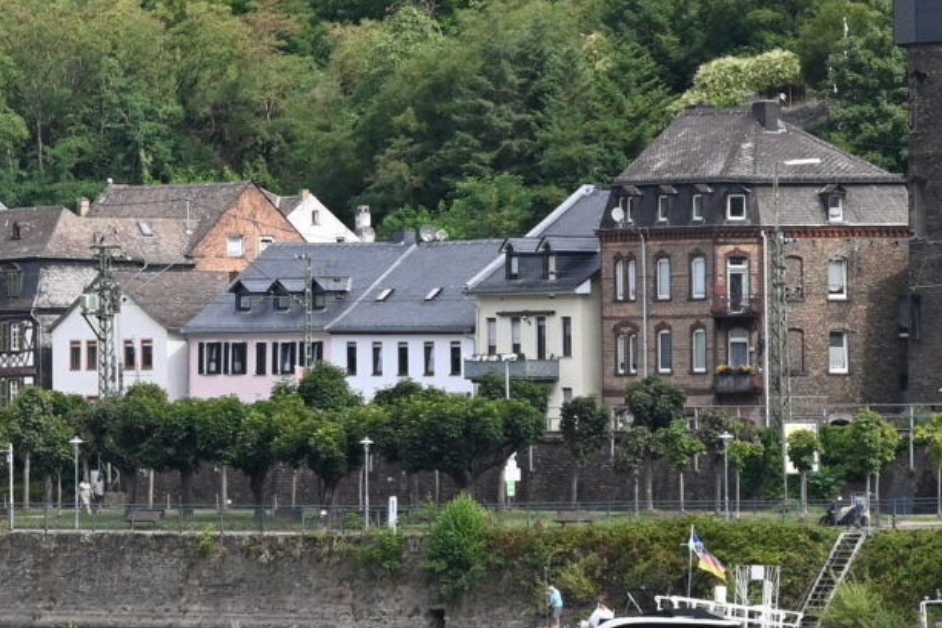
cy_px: -191
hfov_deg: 4.8
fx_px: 11044
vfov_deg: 3.3
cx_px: -907
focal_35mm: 422
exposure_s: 1/800
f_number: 7.1
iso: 400
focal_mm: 101
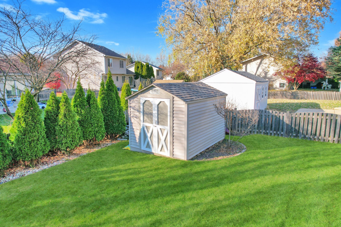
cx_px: 170
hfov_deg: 78.6
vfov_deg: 57.2
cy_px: 114
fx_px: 208
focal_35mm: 22
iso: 110
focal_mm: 8.38
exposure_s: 1/240
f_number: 2.8
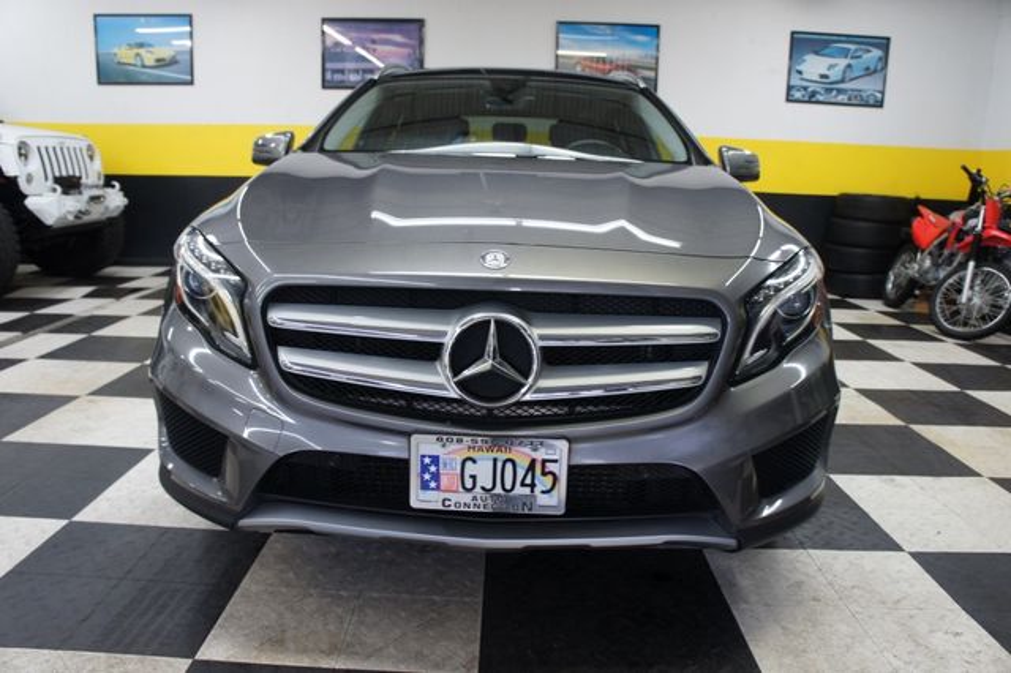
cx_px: 506
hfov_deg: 67.4
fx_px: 758
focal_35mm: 27
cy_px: 336
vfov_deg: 47.9
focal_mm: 18
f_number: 3.5
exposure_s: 1/30
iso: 250
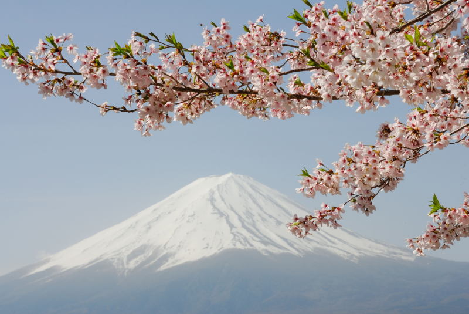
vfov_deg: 14.1
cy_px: 157
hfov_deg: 20.9
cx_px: 234
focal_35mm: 98
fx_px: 1271
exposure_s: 1/125
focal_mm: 65
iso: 200
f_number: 22
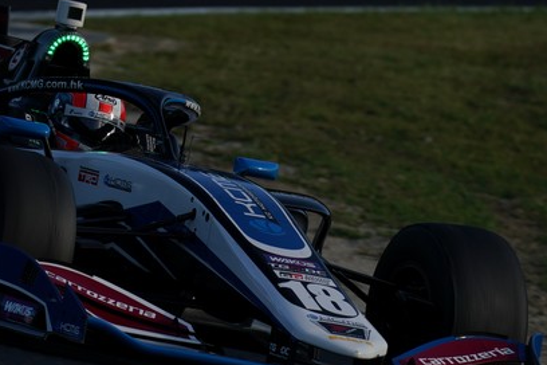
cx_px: 67
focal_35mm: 1059
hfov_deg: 1.9
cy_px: 193
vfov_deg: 1.3
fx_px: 16090
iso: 200
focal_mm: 600
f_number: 8
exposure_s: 1/800
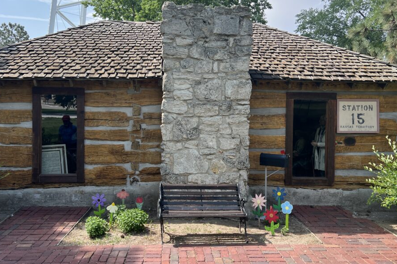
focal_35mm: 31
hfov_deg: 60.2
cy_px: 125
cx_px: 186
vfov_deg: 42.3
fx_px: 342
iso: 50
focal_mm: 5.7
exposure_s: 1/1361
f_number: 1.5
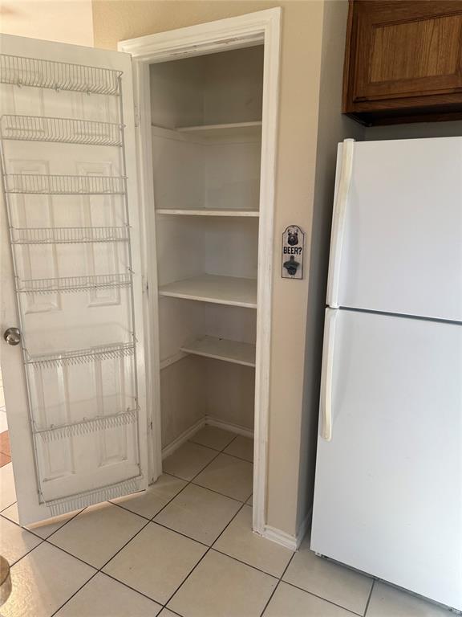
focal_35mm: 24
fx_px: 427
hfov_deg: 56.8
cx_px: 231
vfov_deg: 71.6
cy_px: 308
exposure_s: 1/115
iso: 200
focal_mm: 6.76
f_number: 1.78
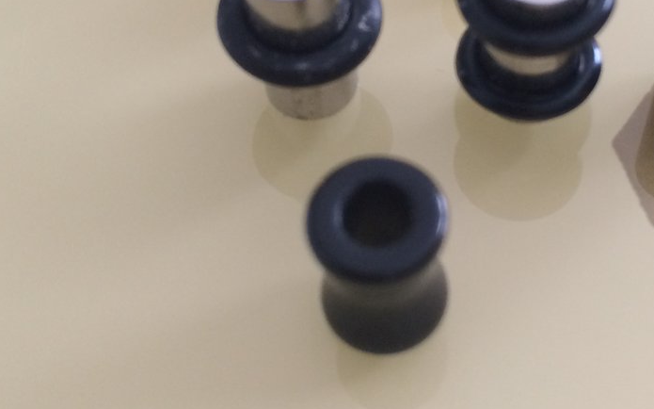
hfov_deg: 34.3
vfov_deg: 21.9
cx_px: 431
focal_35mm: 59
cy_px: 121
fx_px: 1051
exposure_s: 1/30
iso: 100
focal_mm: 4.15
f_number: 2.2
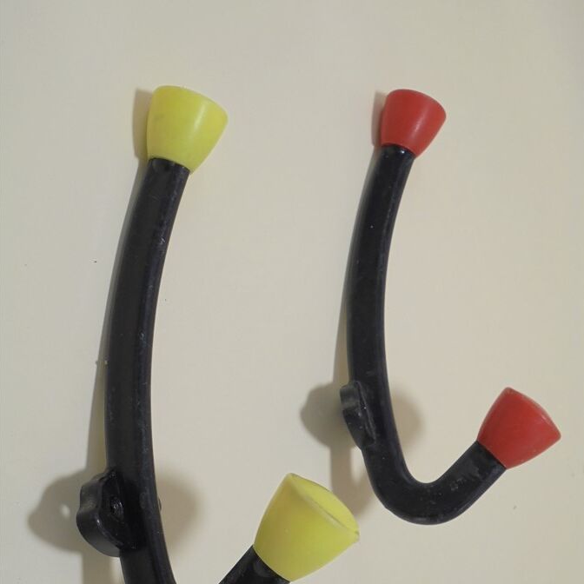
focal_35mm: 45
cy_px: 349
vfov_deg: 37.4
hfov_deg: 37.6
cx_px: 292
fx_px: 859
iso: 100
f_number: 4.2
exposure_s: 1/50
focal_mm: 6.9
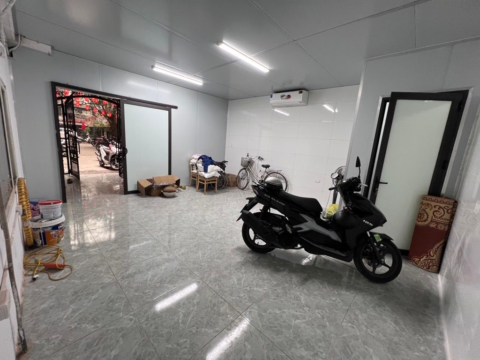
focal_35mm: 13
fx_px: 180
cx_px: 240
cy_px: 180
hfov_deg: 106.2
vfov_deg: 89.9
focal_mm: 1.57
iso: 125
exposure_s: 1/100
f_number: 1.8
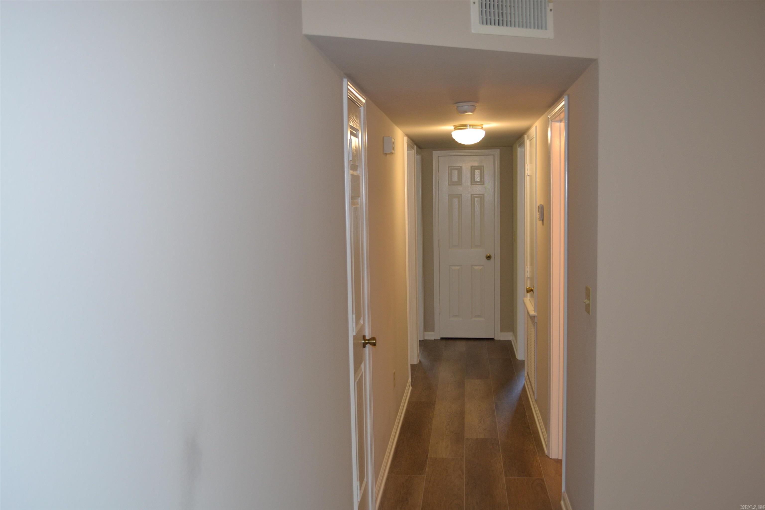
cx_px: 382
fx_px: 701
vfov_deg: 40.0
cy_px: 255
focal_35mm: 33
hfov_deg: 57.2
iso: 500
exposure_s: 1/30
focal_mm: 22
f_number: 3.8
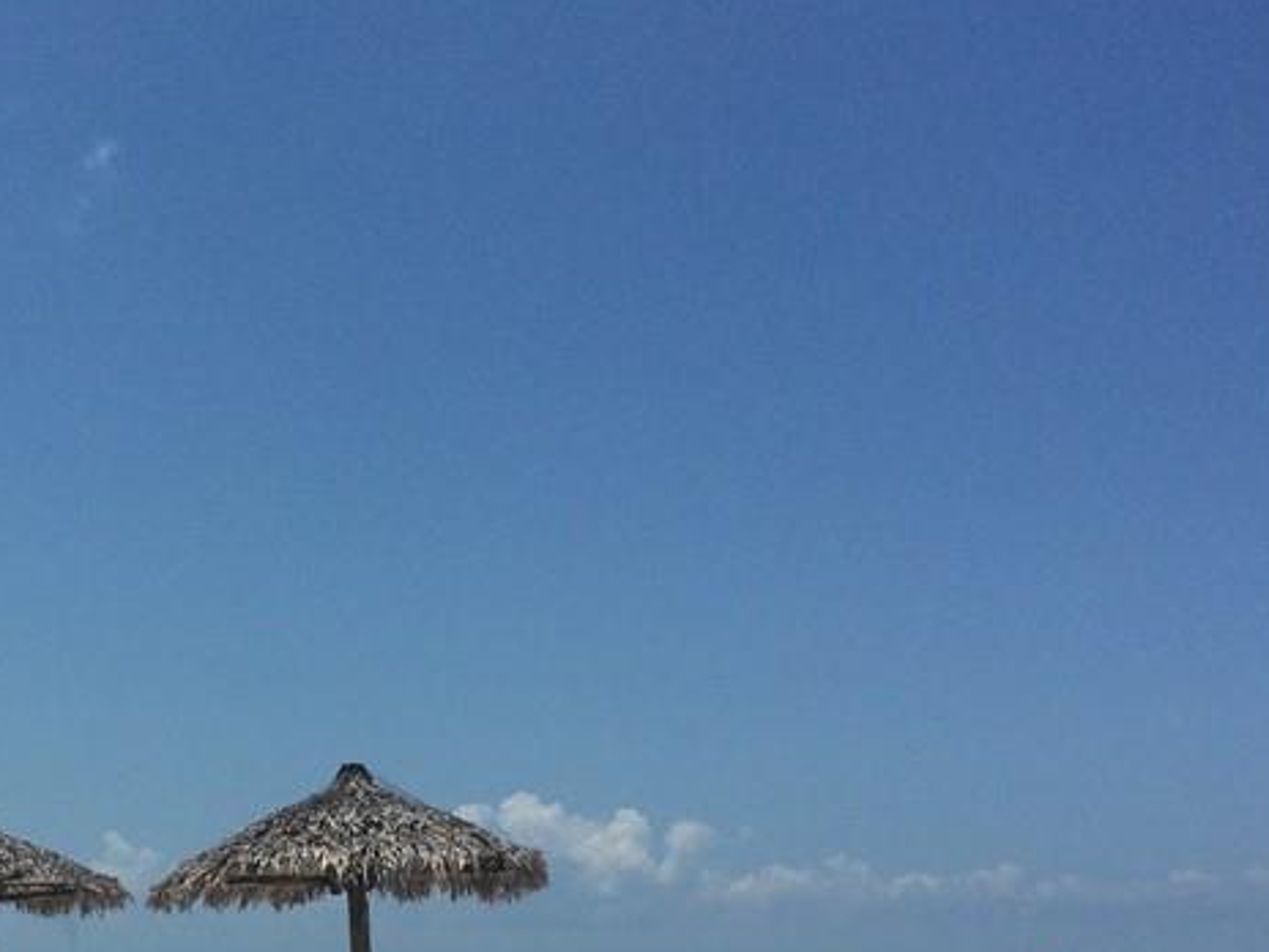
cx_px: 205
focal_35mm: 64
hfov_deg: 29.4
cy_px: 848
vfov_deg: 22.4
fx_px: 2346
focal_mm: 4.15
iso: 40
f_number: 2.2
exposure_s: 1/6849
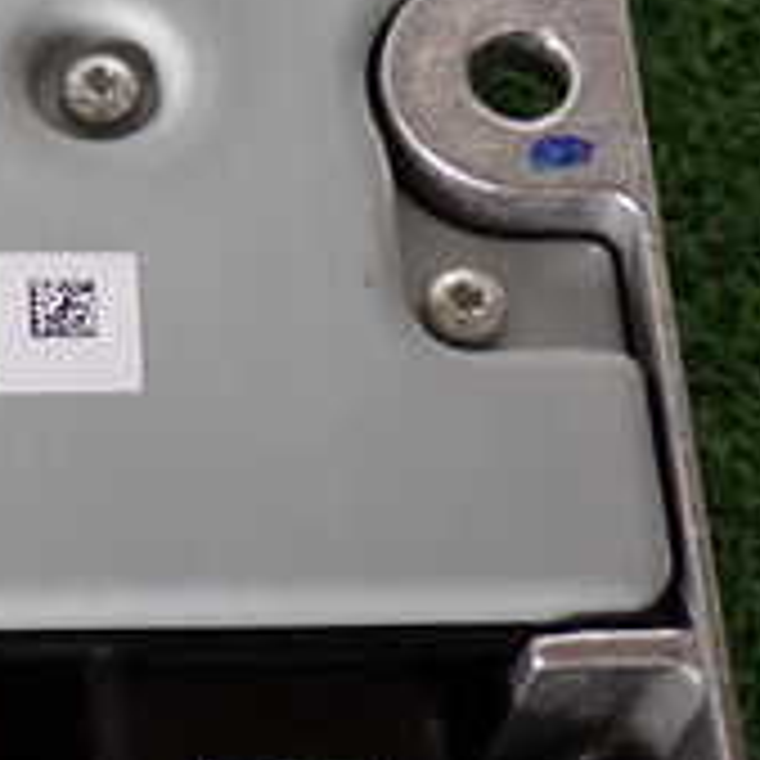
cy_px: 328
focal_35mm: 113
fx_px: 2807
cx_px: -13
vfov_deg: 15.4
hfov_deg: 15.1
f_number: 2.5
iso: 160
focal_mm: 6.37
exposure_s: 1/80
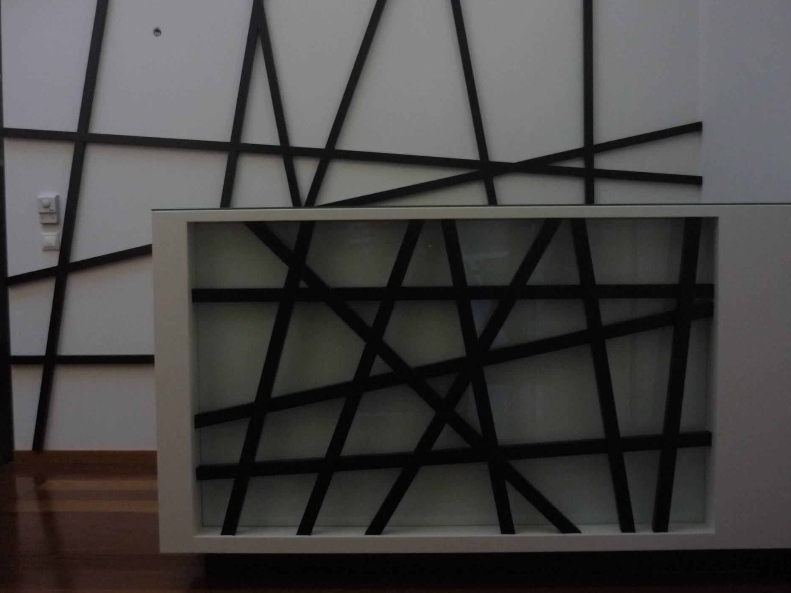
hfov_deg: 51.3
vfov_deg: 39.7
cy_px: 284
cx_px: 429
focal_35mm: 36
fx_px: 823
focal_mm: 5.5
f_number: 2.8
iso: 400
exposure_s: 1/8
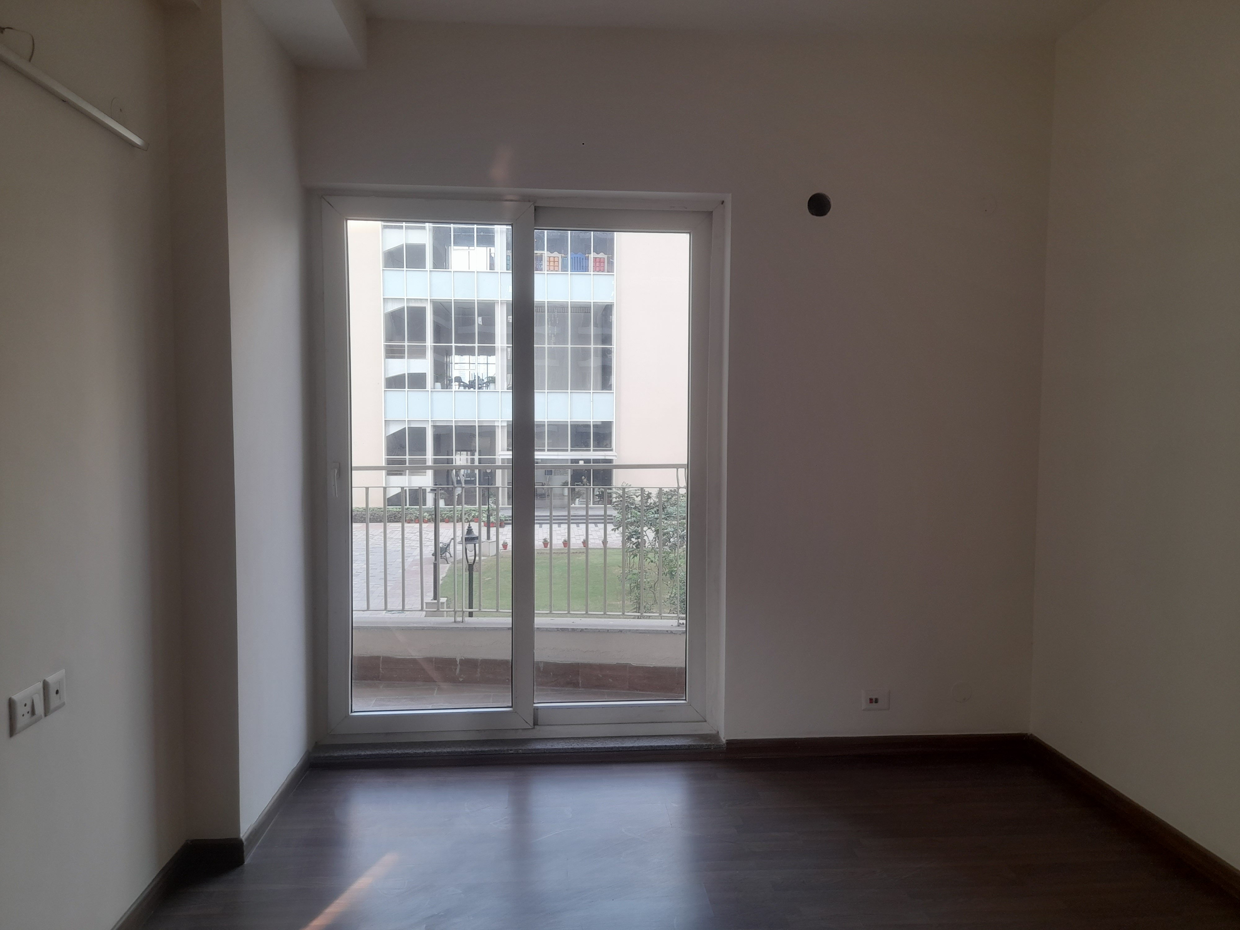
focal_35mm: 25
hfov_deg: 69.4
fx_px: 896
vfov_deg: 54.9
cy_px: 465
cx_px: 620
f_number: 2
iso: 20
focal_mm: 4.6
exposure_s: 1/50
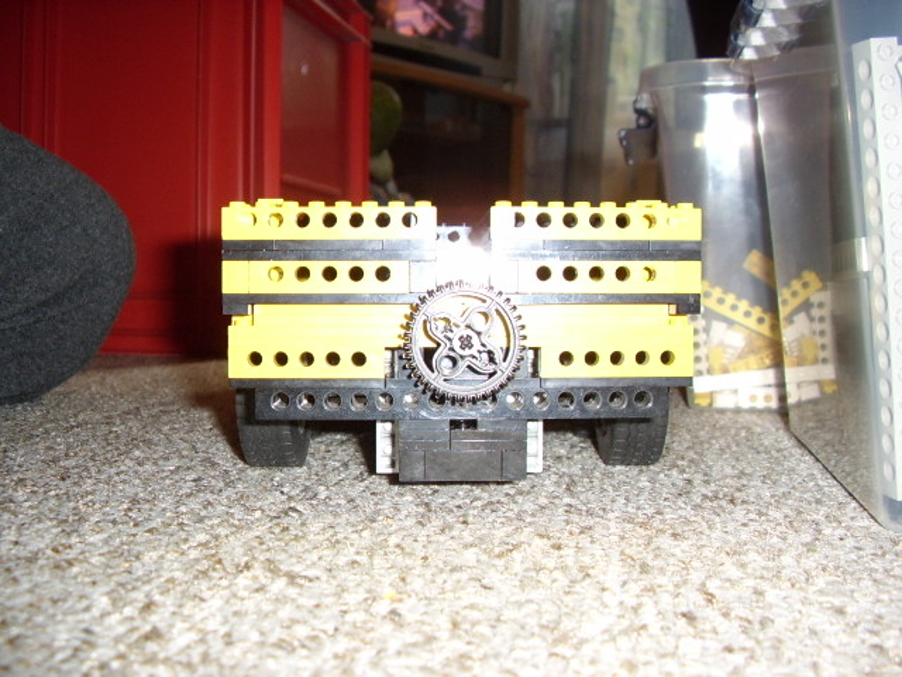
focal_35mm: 30
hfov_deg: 60.0
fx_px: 782
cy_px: 338
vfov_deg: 46.8
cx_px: 451
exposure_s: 1/30
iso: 141
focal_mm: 5.8
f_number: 2.9
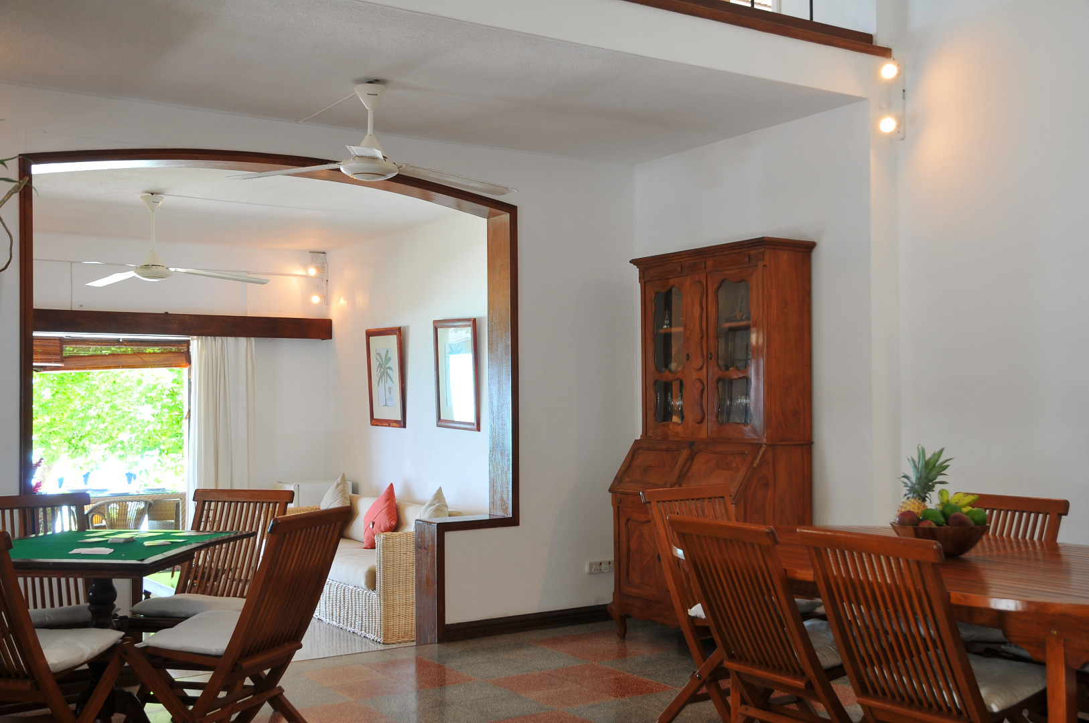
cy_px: 362
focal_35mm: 38
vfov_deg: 35.4
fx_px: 1133
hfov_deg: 51.3
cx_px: 544
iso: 200
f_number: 5.6
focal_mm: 25
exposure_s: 1/6
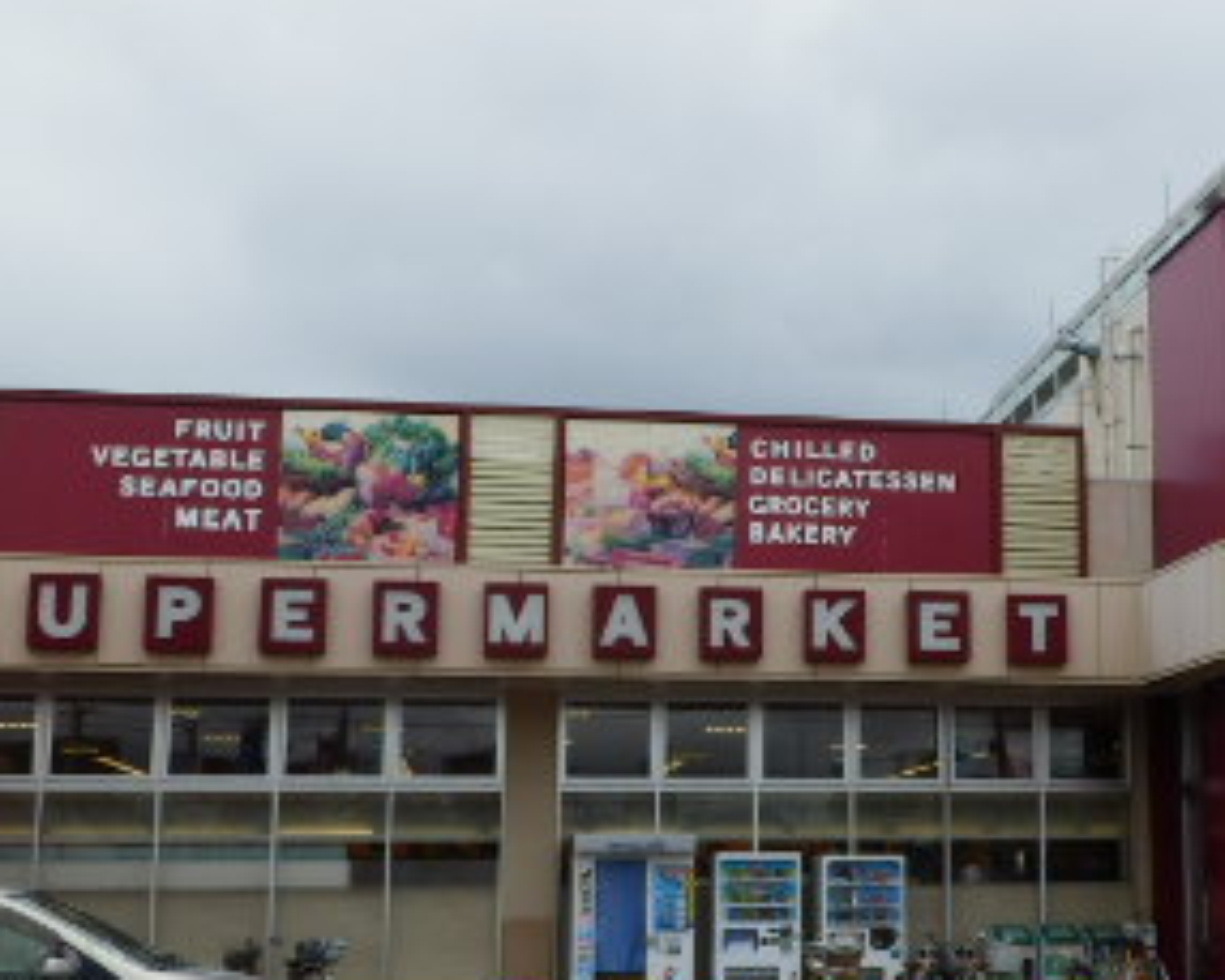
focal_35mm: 72
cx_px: 955
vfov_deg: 21.3
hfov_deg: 26.0
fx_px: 2611
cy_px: 526
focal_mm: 5.9
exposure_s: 1/640
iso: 80
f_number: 3.7
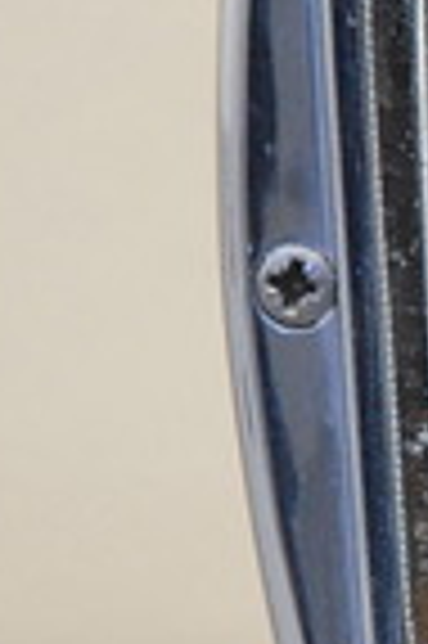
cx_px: 1230
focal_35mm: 588
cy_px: 297
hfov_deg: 2.3
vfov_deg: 3.5
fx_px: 10511
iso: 800
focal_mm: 70
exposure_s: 1/25
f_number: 4.5
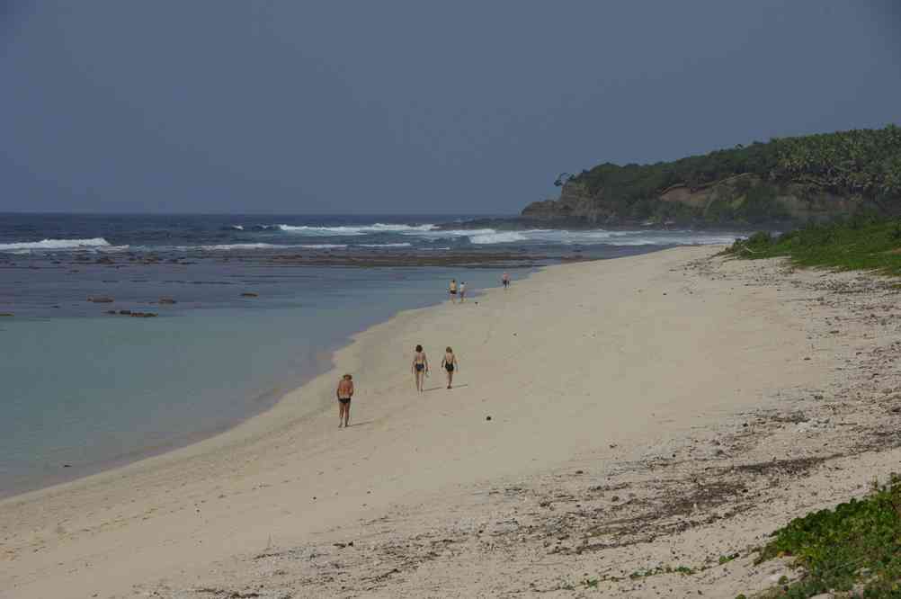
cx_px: 450
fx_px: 2925
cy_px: 300
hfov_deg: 17.5
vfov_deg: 11.7
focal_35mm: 117
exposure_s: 1/500
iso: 100
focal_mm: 77.5
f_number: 11
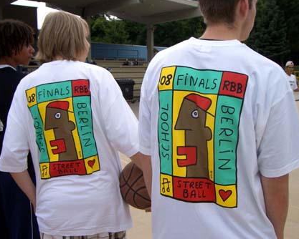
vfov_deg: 37.4
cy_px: 120
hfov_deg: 45.8
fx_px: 354
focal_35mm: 40
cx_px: 155
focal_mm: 6.2
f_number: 4.3
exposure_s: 1/640
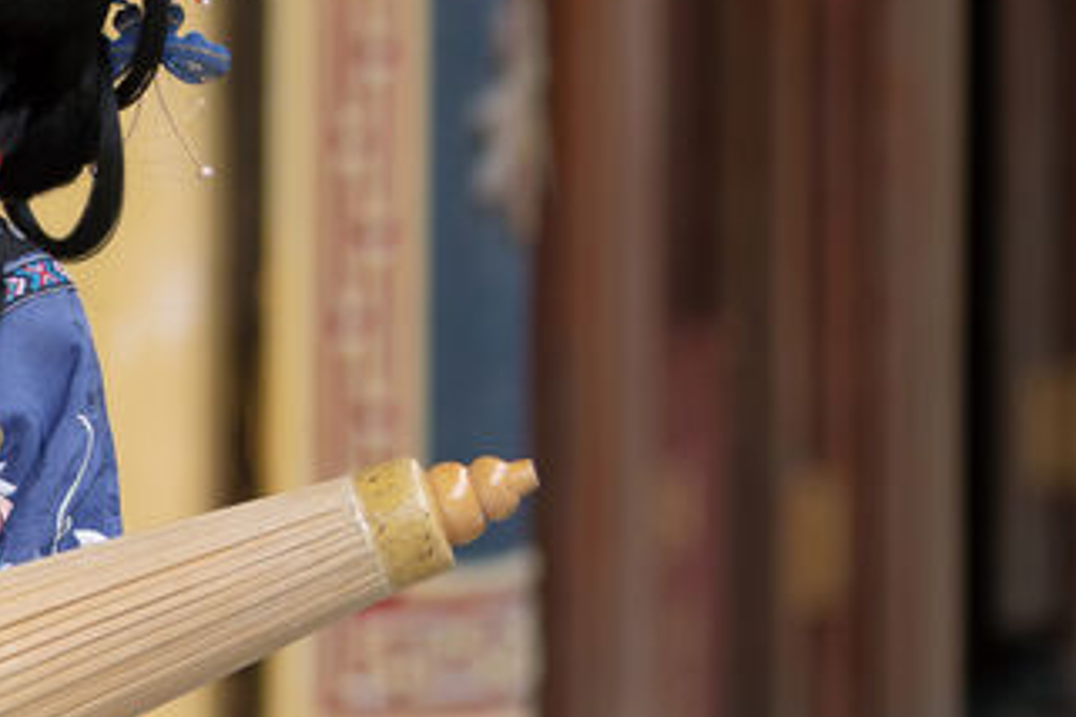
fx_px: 12732
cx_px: -922
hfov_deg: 4.8
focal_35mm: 426
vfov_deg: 3.2
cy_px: 271
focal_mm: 115
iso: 160
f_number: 2.8
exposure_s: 1/250
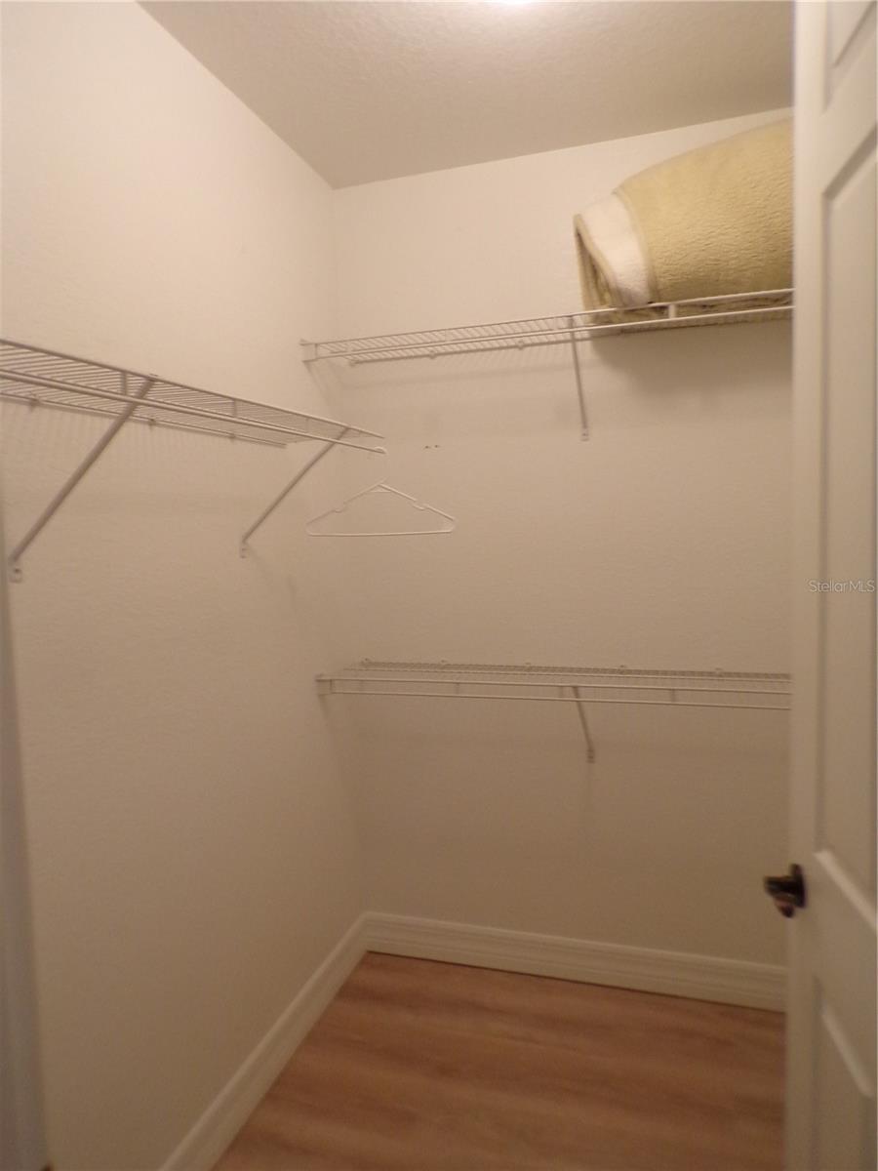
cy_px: 586
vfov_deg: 71.6
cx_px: 439
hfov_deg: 56.8
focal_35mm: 24
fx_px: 812
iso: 200
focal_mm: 4.3
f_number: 3
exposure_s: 1/17
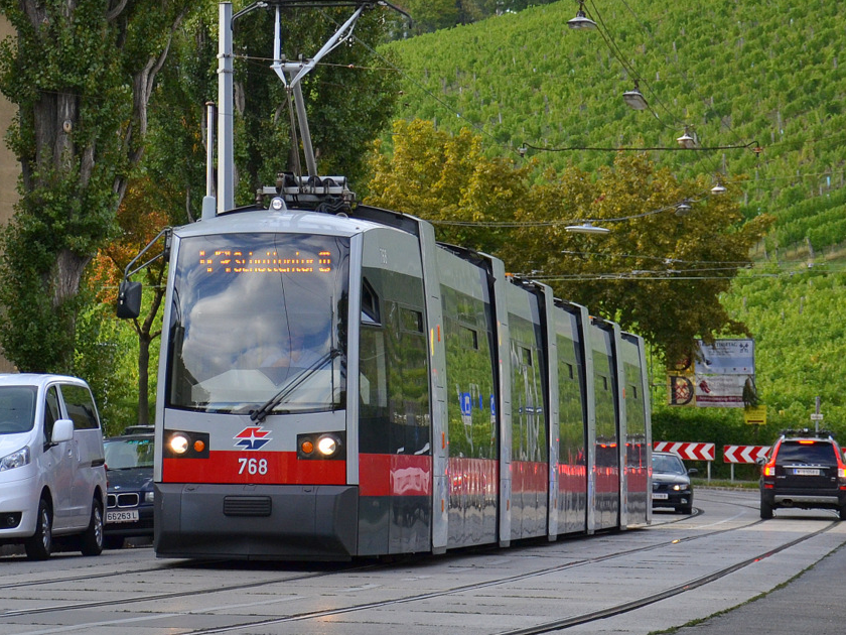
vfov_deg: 14.4
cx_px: 311
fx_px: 2517
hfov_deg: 19.0
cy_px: 294
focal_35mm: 103
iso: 400
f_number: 5
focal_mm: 50
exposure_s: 1/640
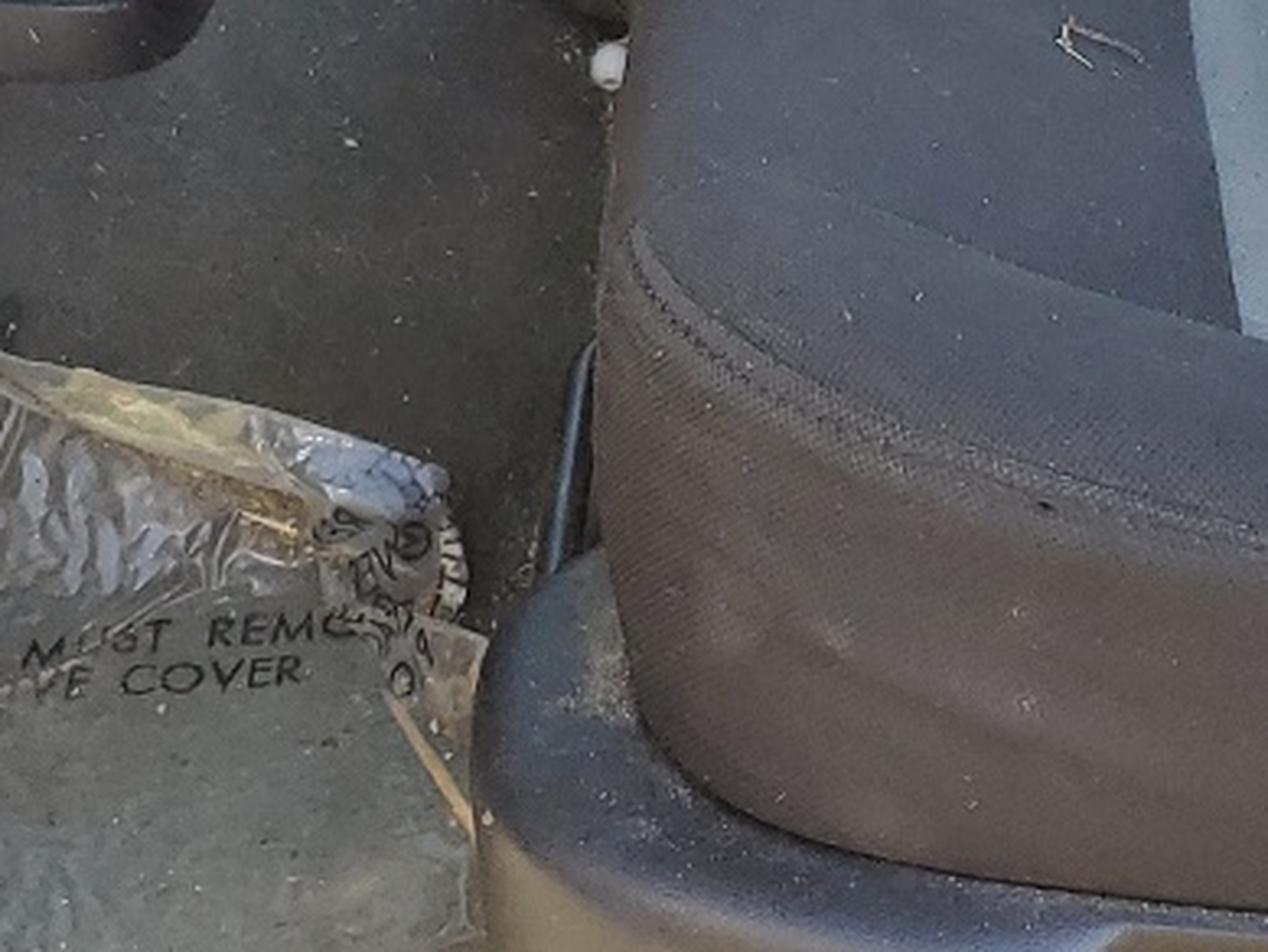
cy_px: -743
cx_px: 988
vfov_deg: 12.6
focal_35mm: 107
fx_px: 3921
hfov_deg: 18.2
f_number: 1.5
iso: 50
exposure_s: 1/278
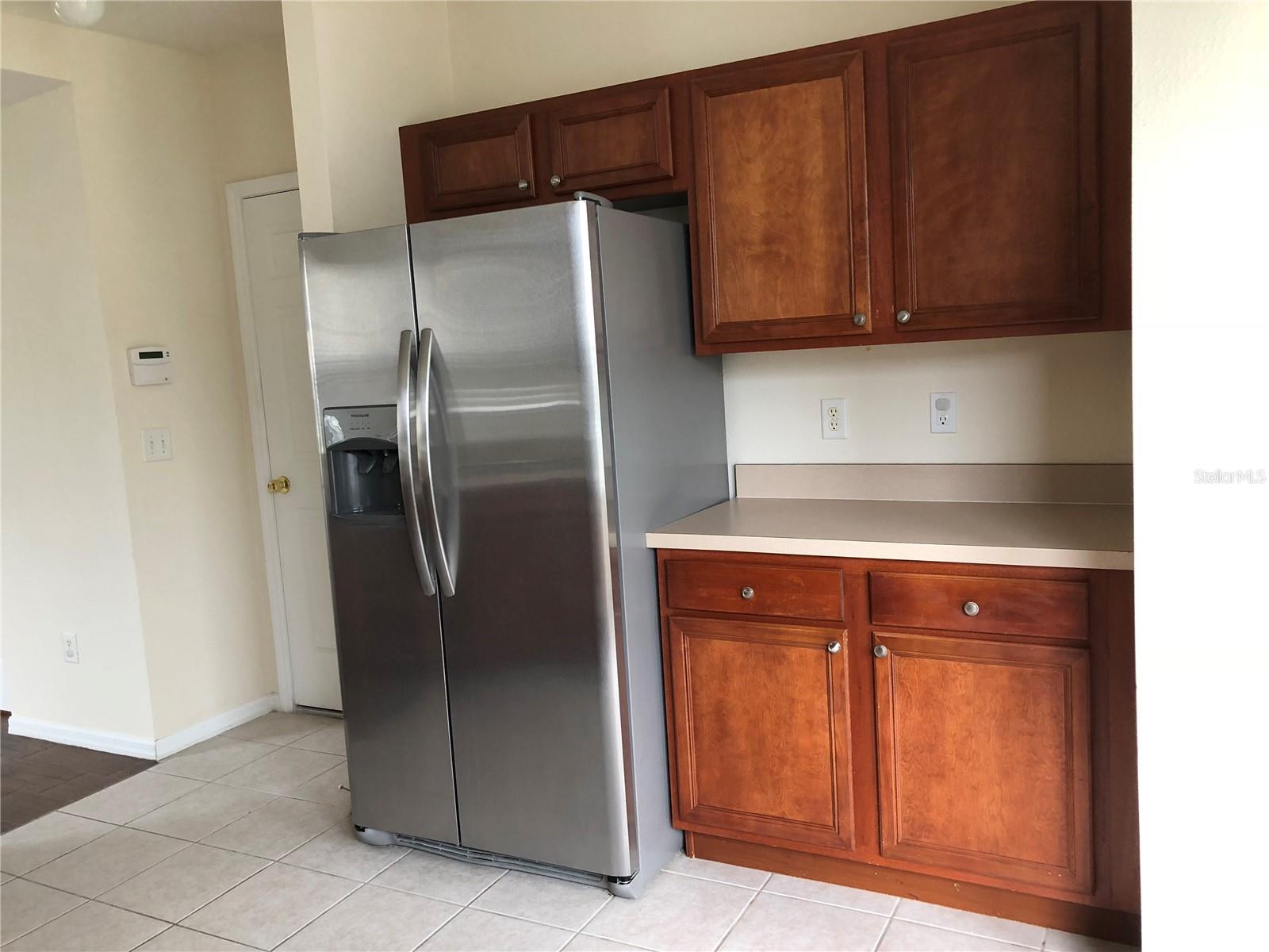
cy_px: 476
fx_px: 1026
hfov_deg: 63.4
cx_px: 634
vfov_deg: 49.7
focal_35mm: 28
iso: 40
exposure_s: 1/15
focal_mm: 4
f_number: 1.8
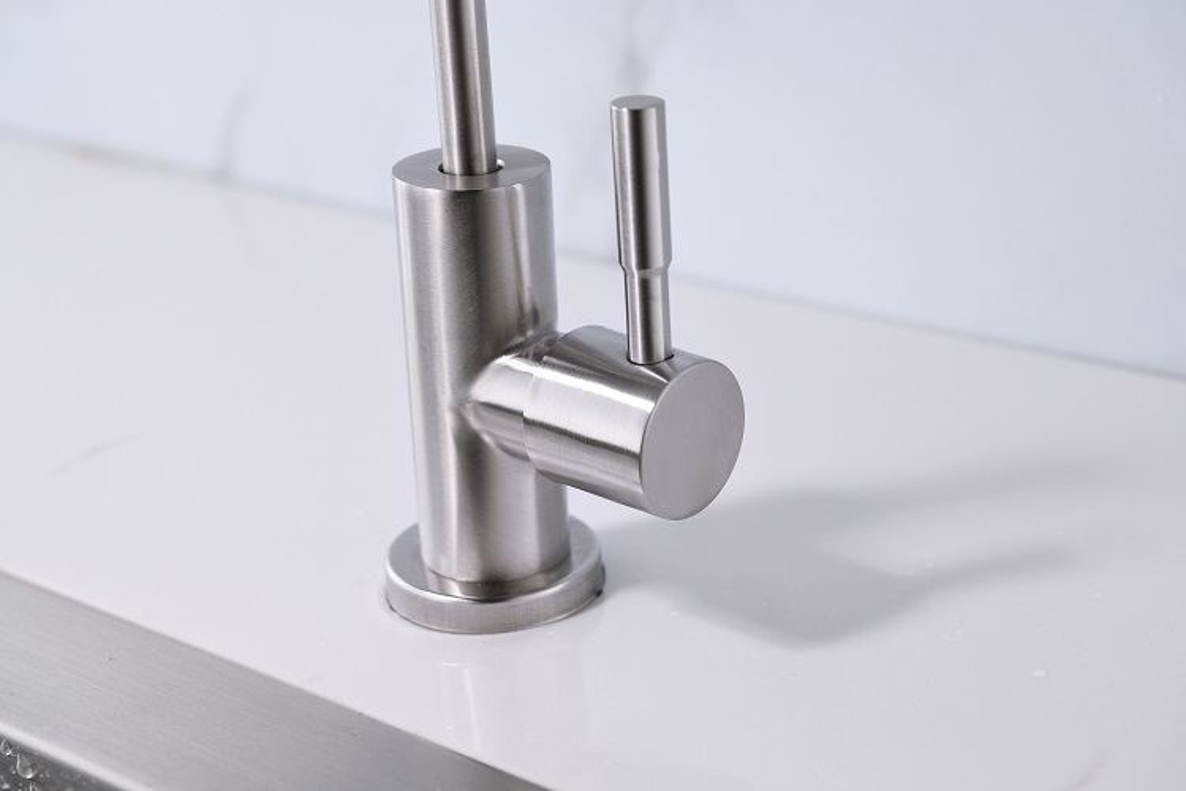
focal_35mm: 70
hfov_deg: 28.8
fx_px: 2306
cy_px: 396
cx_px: 593
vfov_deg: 19.5
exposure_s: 1/100
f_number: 10
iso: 100
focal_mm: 70
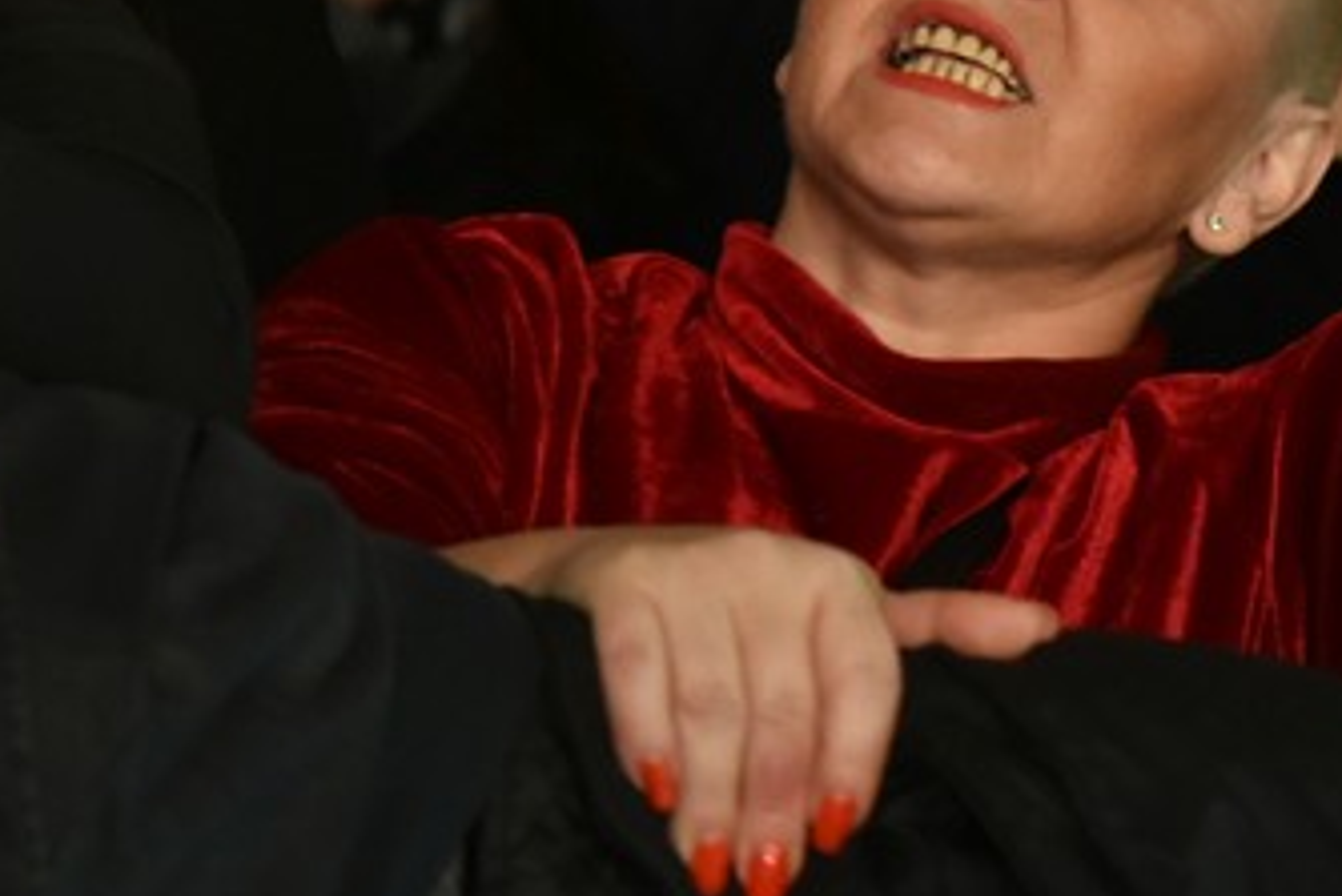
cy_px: -34
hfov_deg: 7.6
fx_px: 10069
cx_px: 1153
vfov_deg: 5.1
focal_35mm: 270
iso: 6400
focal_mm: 110
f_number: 4
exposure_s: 1/125
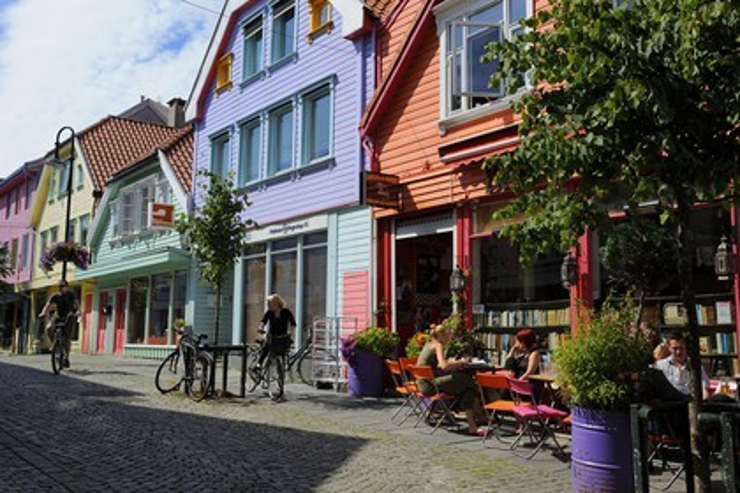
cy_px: 246
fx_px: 699
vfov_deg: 38.9
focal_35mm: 34
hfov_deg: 55.8
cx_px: 370
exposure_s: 1/160
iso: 200
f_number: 14
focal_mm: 34
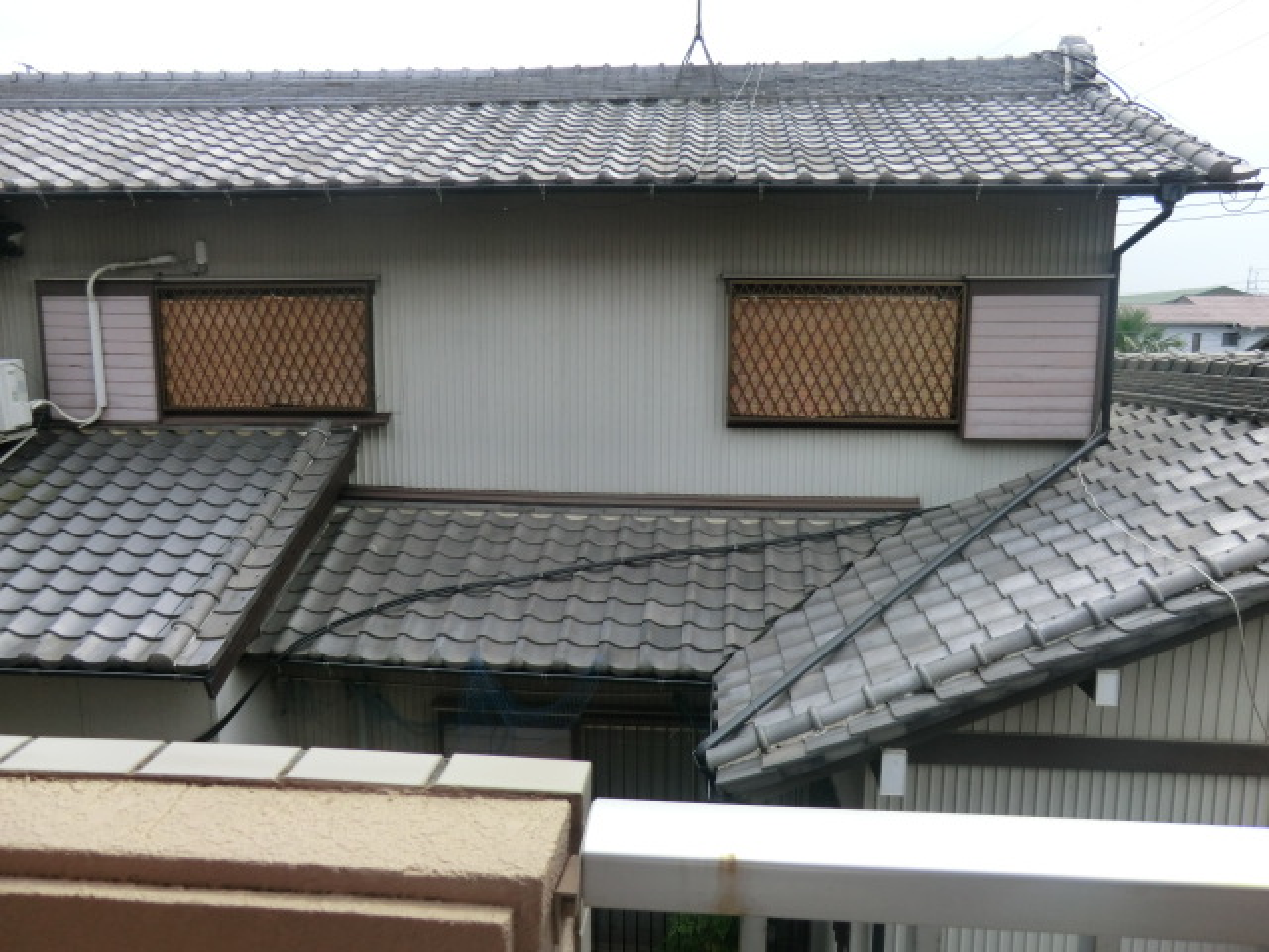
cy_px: 476
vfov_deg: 56.8
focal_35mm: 24
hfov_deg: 71.6
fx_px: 880
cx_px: 634
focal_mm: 4.3
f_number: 3.2
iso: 80
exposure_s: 1/500
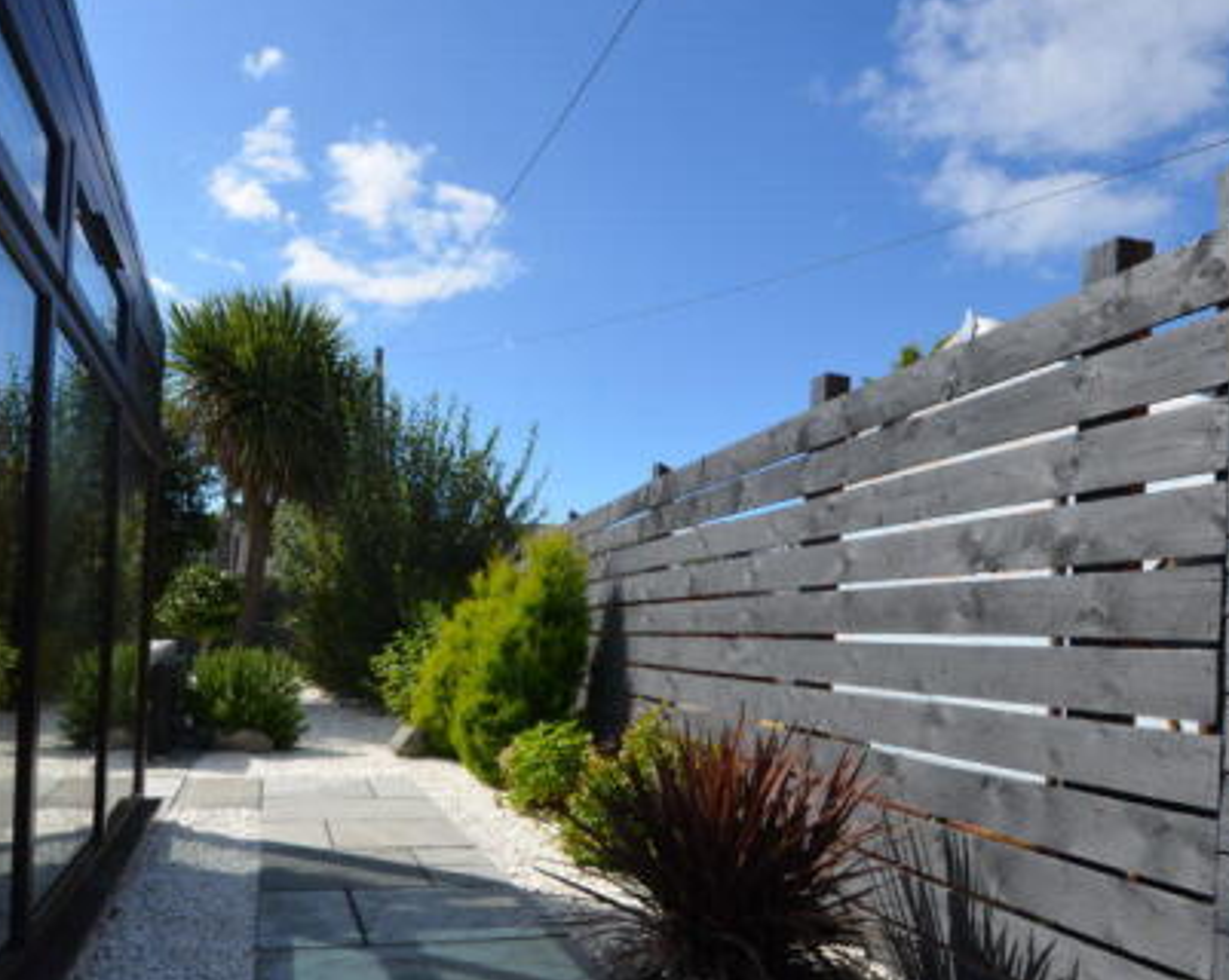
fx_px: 836
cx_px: 515
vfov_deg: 60.2
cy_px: 600
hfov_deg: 72.1
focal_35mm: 23
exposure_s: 1/250
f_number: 8
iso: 100
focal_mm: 10
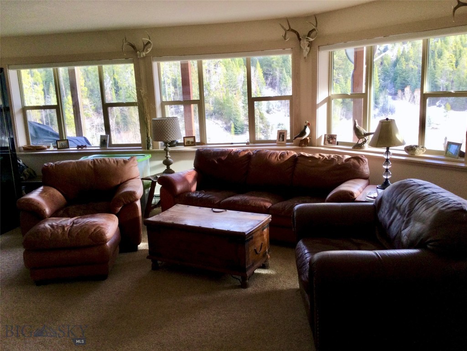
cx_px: 234
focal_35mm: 31
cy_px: 176
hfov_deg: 58.4
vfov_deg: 45.4
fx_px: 418
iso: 32
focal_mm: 3.3
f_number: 2.4
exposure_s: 1/40
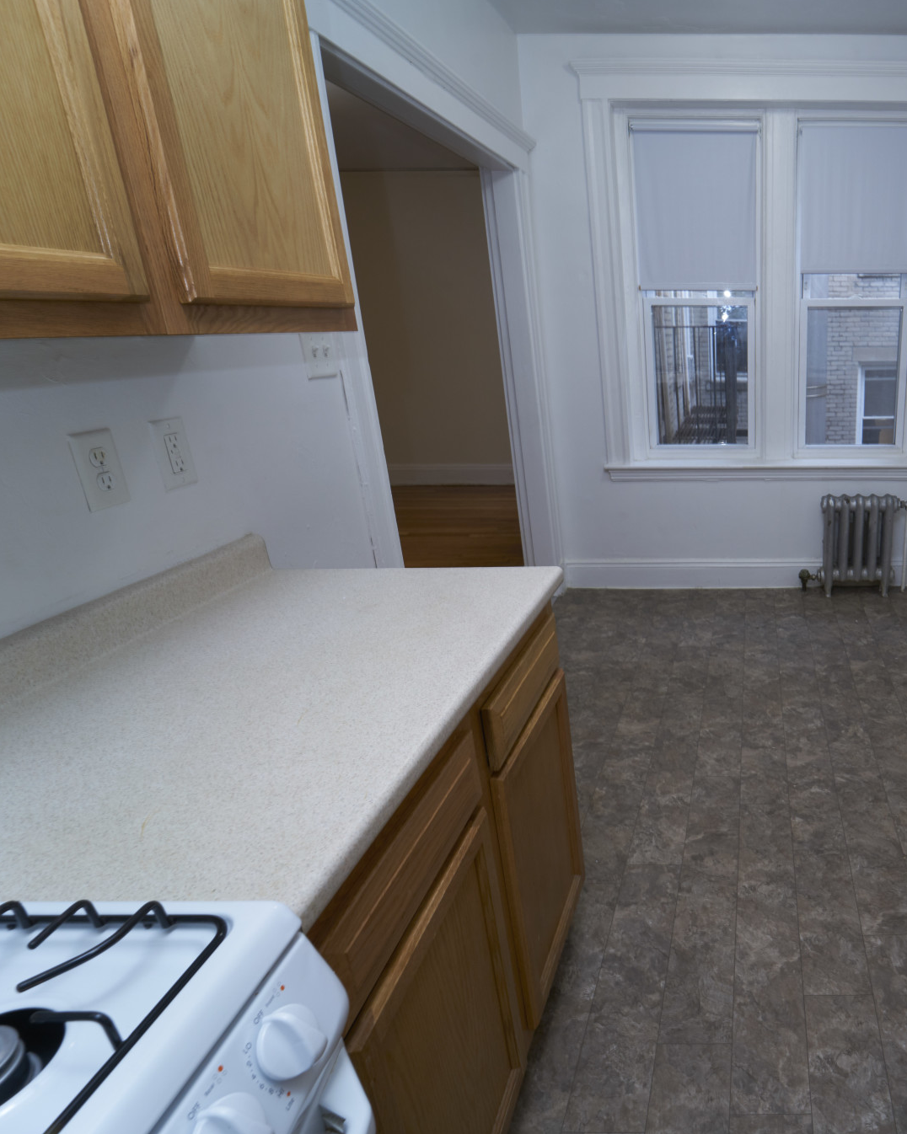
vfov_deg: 80.4
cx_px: 764
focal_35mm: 20
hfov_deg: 60.7
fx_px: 671
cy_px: 573
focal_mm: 14
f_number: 11
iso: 250
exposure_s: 1/5
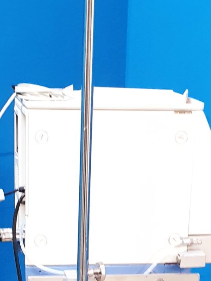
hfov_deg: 13.6
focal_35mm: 109
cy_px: 296
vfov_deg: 17.5
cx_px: 74
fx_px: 886
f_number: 2.4
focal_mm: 4.3
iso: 250
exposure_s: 1/33
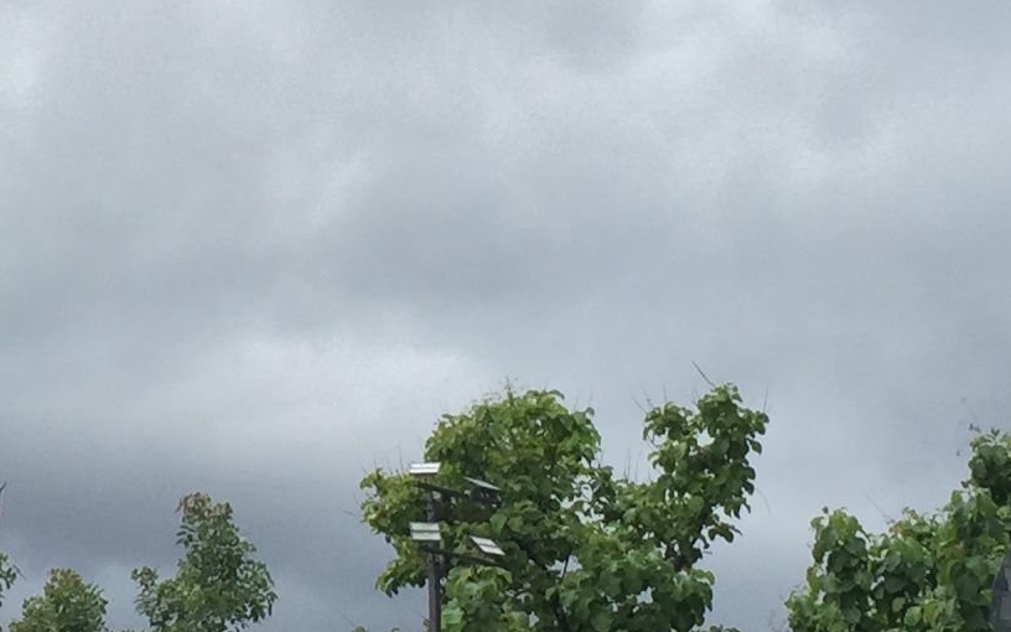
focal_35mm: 123
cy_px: 290
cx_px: -5
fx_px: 3389
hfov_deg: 16.6
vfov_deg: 10.7
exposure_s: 1/1163
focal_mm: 4.15
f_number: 2.2
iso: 32
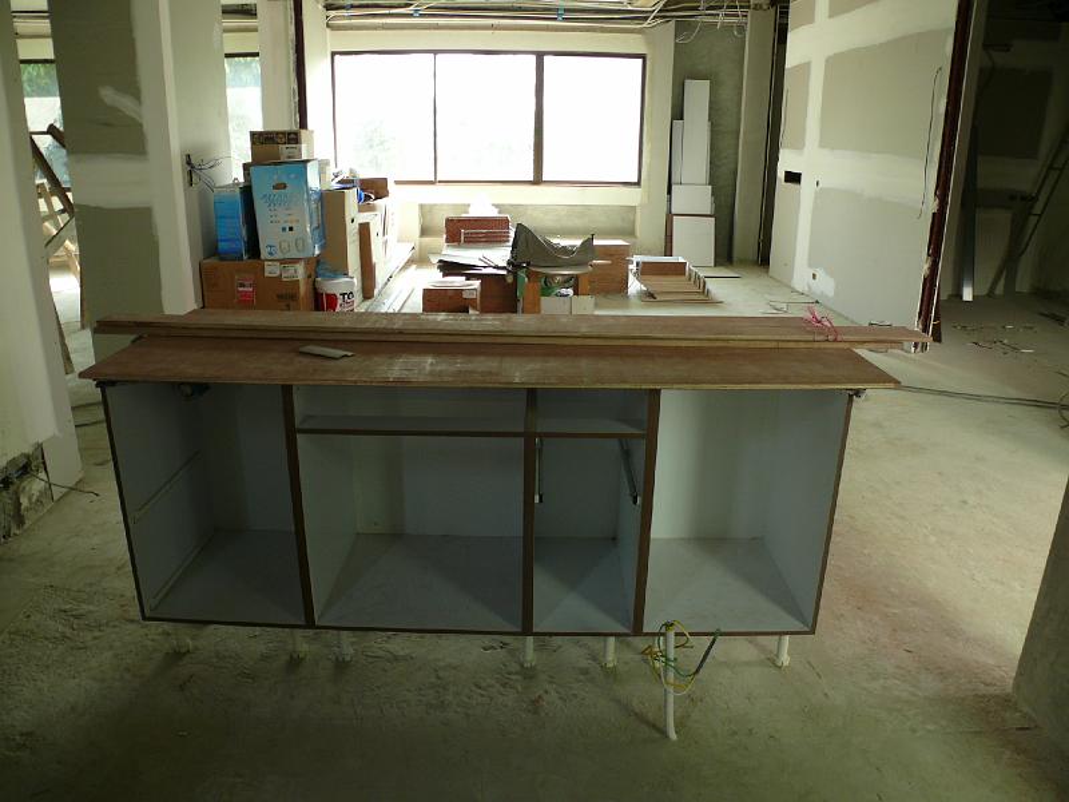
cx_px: 534
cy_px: 401
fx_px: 1081
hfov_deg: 52.6
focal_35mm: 35
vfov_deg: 40.7
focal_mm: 7.4
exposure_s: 1/30
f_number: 2.8
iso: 100
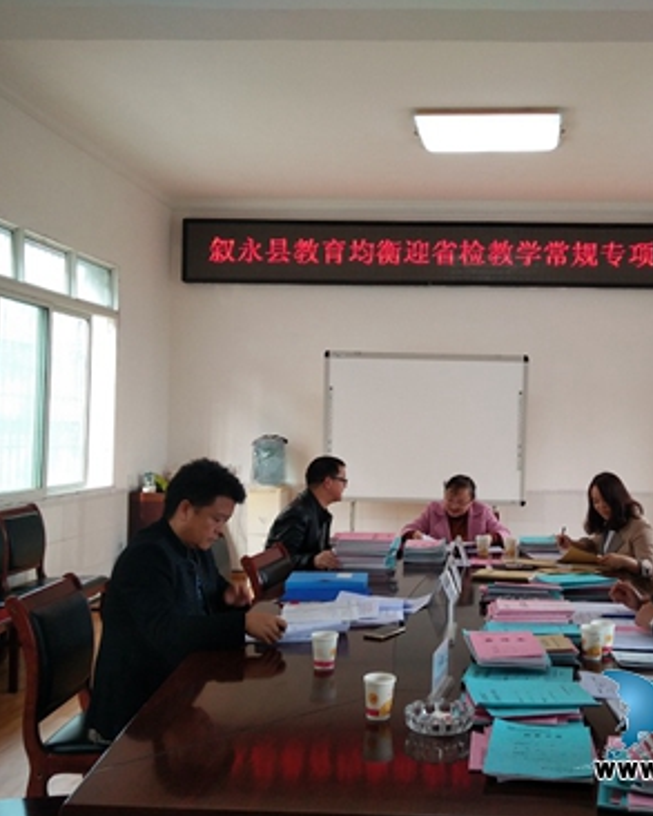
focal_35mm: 28
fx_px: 676
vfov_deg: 62.2
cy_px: 407
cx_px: 461
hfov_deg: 50.1
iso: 74
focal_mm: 3.66
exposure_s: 1/50
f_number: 2.2
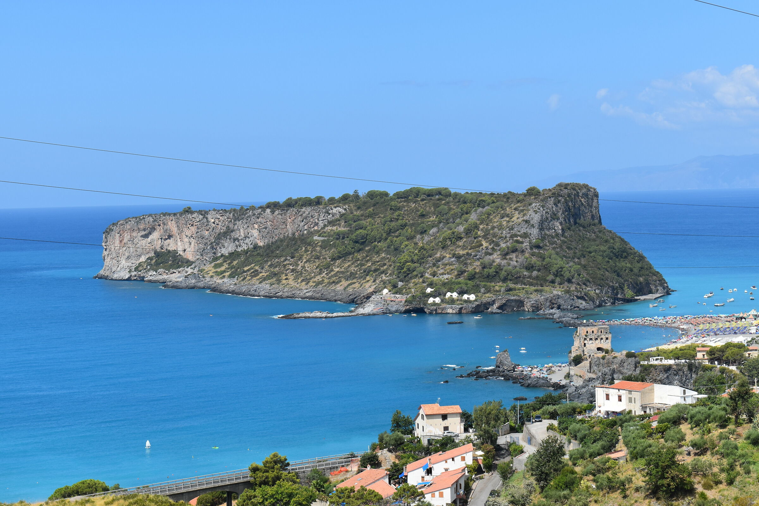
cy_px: 253
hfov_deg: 24.6
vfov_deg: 16.6
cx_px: 380
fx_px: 1739
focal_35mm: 82
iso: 200
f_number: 10
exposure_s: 1/400
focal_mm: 55
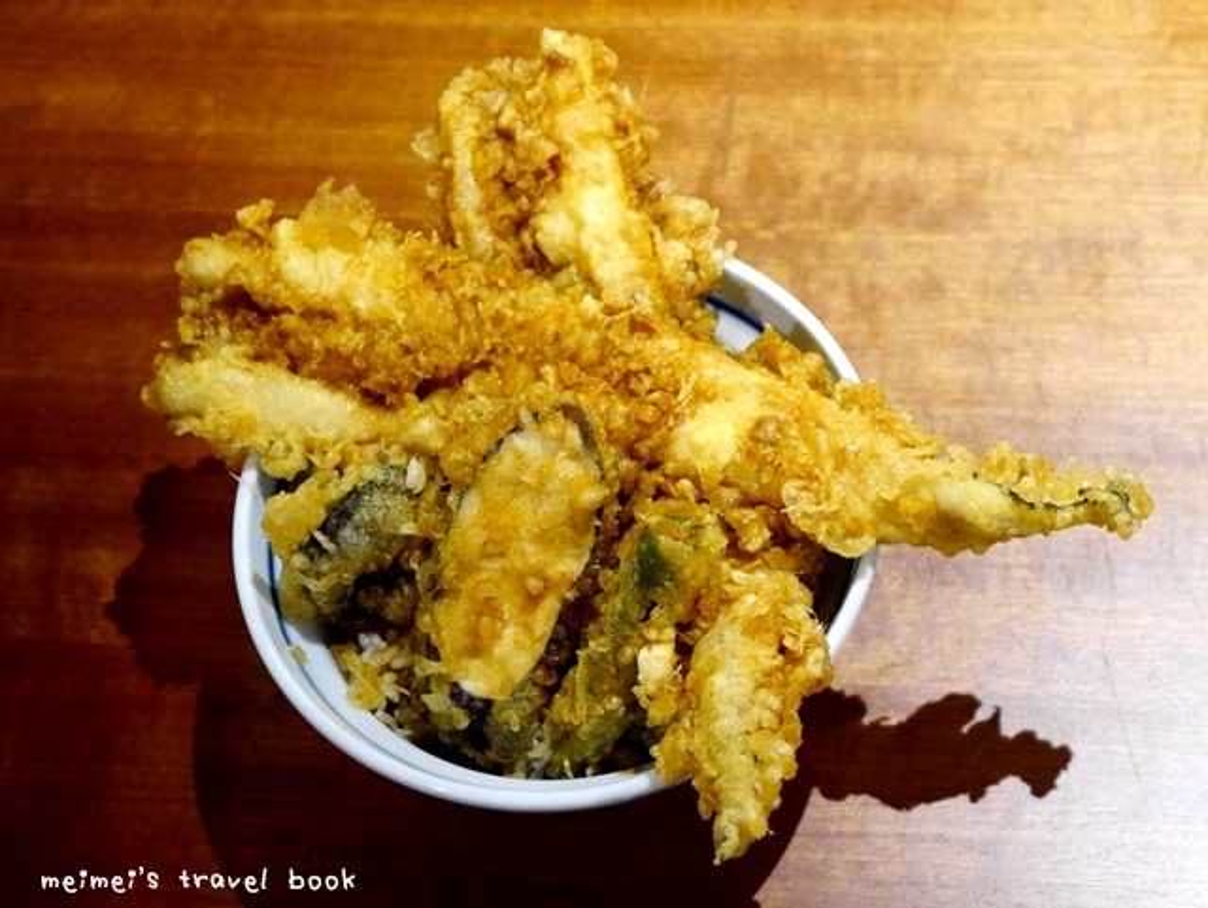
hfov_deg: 23.3
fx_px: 2934
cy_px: 454
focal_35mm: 84
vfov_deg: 17.6
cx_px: 604
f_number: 5.6
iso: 3200
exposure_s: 1/40
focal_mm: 42
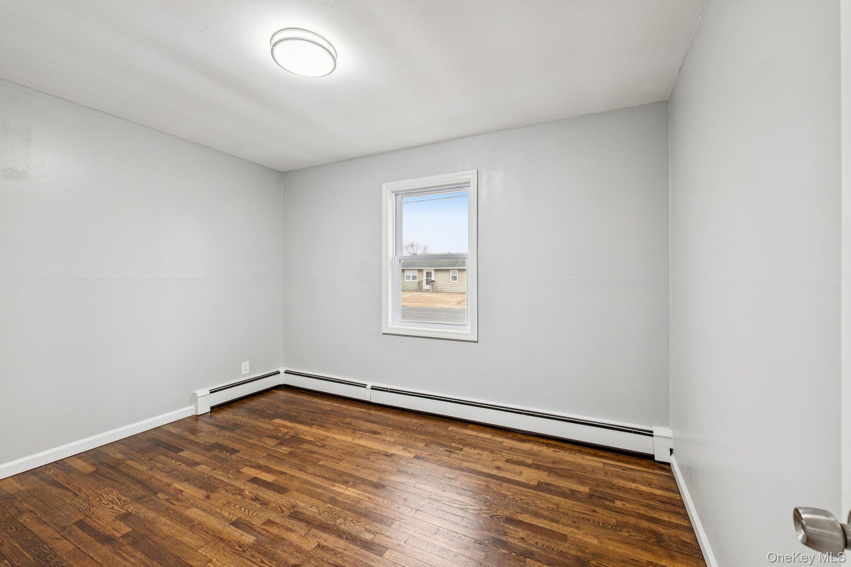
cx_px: 426
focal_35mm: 14
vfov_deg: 81.2
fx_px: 331
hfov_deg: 104.3
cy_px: 284
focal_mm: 14
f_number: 6.3
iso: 500
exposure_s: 1/25
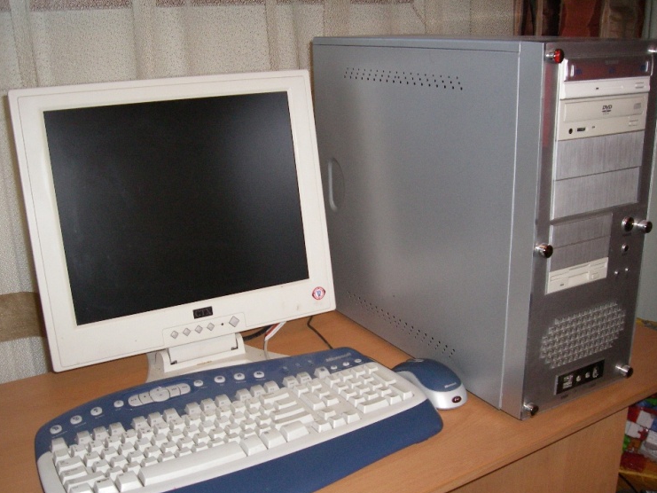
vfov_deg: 35.1
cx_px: 321
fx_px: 778
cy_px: 261
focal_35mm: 41
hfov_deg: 45.8
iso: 400
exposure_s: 1/50
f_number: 2.7
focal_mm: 6.2
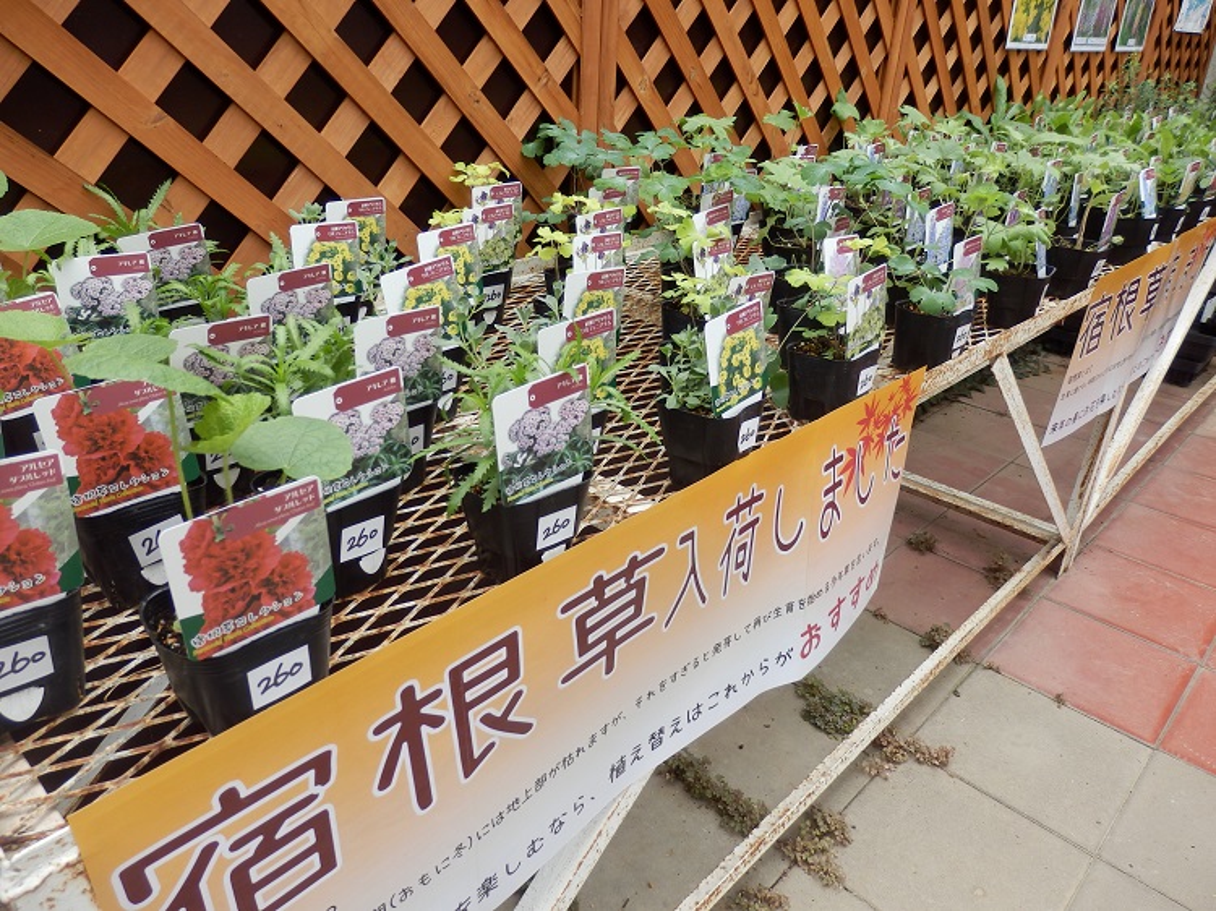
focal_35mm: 25
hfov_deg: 69.4
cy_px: 456
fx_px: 878
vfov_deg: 54.9
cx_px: 608
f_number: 3
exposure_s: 1/125
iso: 80
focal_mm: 4.5
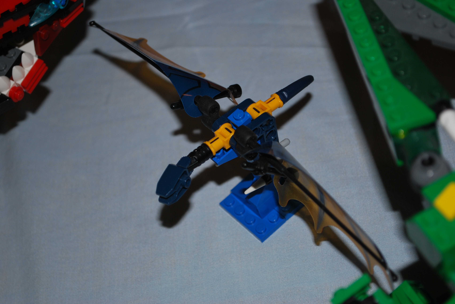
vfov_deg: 16.6
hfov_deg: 24.6
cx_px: 228
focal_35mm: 82
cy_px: 152
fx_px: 1044
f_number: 5.6
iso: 200
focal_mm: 55
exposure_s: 1/60
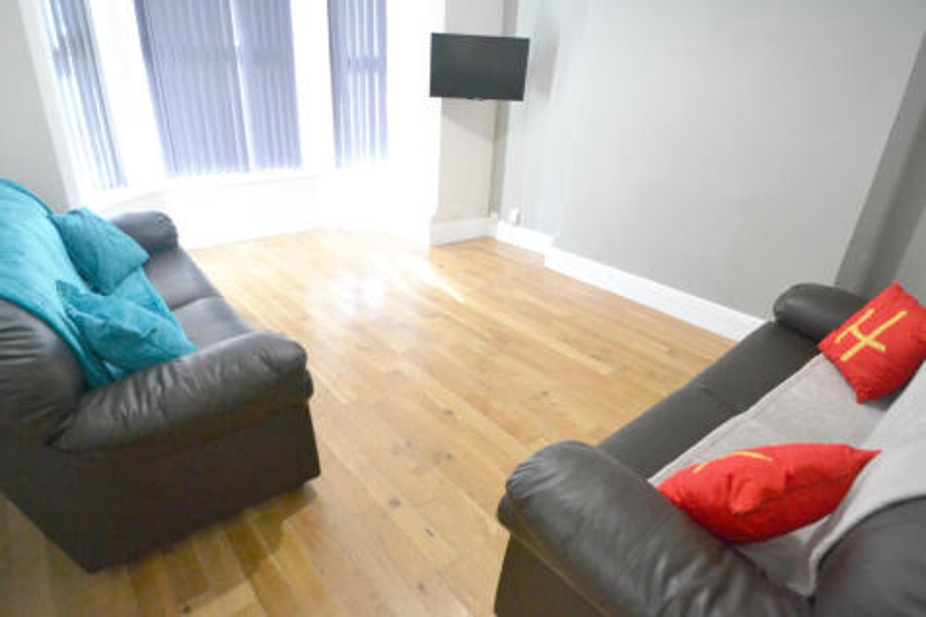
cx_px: 463
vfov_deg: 67.3
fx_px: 463
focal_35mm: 18
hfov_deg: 90.0
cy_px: 308
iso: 3200
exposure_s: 1/60
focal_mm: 12
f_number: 3.8
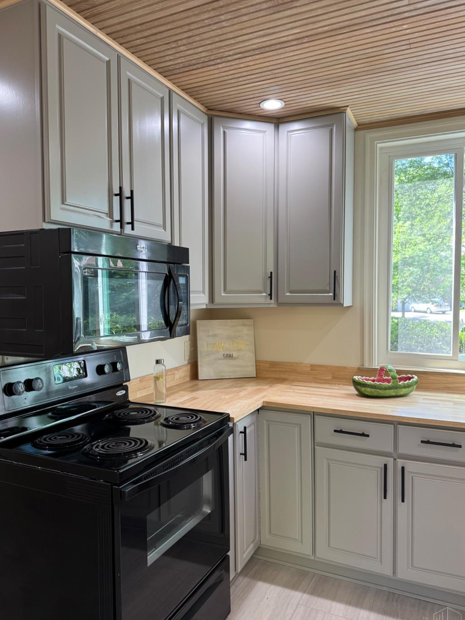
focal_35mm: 26
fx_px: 466
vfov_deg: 67.3
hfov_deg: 53.1
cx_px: 227
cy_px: 307
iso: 160
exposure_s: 1/120
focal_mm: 6.76
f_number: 1.78
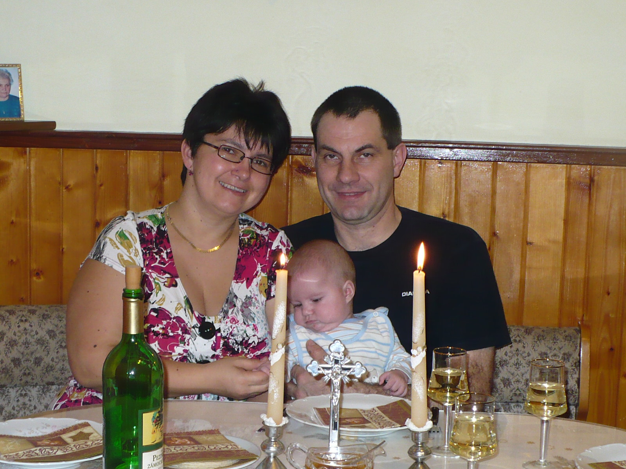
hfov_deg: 27.4
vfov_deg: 20.7
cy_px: 234
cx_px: 313
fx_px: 1284
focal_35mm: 71
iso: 200
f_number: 3
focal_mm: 7.9
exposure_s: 1/30
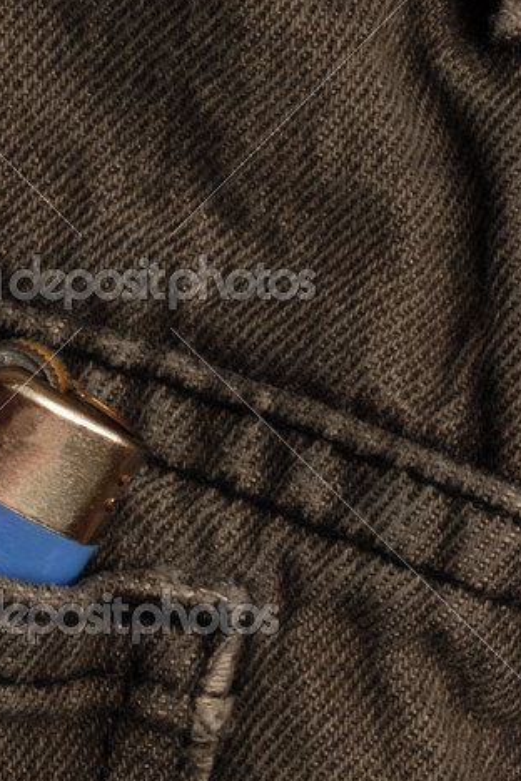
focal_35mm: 296
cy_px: 283
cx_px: 126
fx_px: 6416
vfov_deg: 7.0
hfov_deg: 4.6
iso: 200
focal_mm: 90
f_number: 22
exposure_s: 1/100
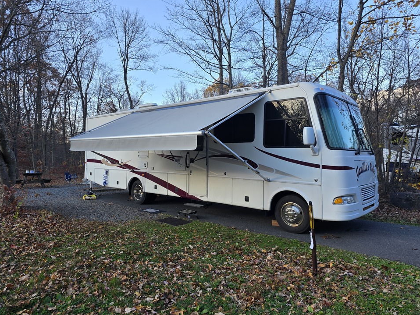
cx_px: 206
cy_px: 155
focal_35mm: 24
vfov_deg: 56.8
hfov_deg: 71.6
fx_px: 291
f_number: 1.7
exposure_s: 1/180
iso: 16
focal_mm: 6.3
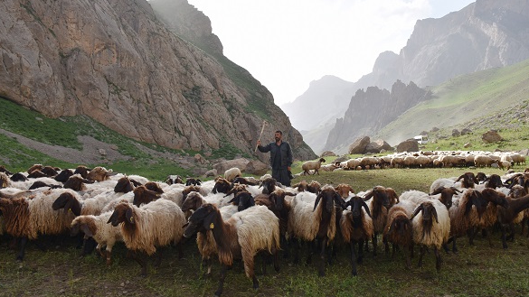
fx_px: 407
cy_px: 136
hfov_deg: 66.1
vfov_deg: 40.1
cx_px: 262
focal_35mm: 29
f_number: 6.3
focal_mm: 18
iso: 100
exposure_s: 1/250
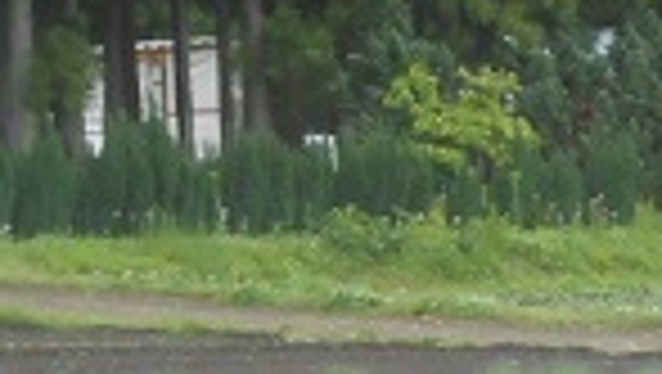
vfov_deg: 3.8
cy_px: 442
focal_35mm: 320
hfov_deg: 6.6
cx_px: 1126
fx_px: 5622
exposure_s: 1/250
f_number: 6
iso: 250
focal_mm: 12.8
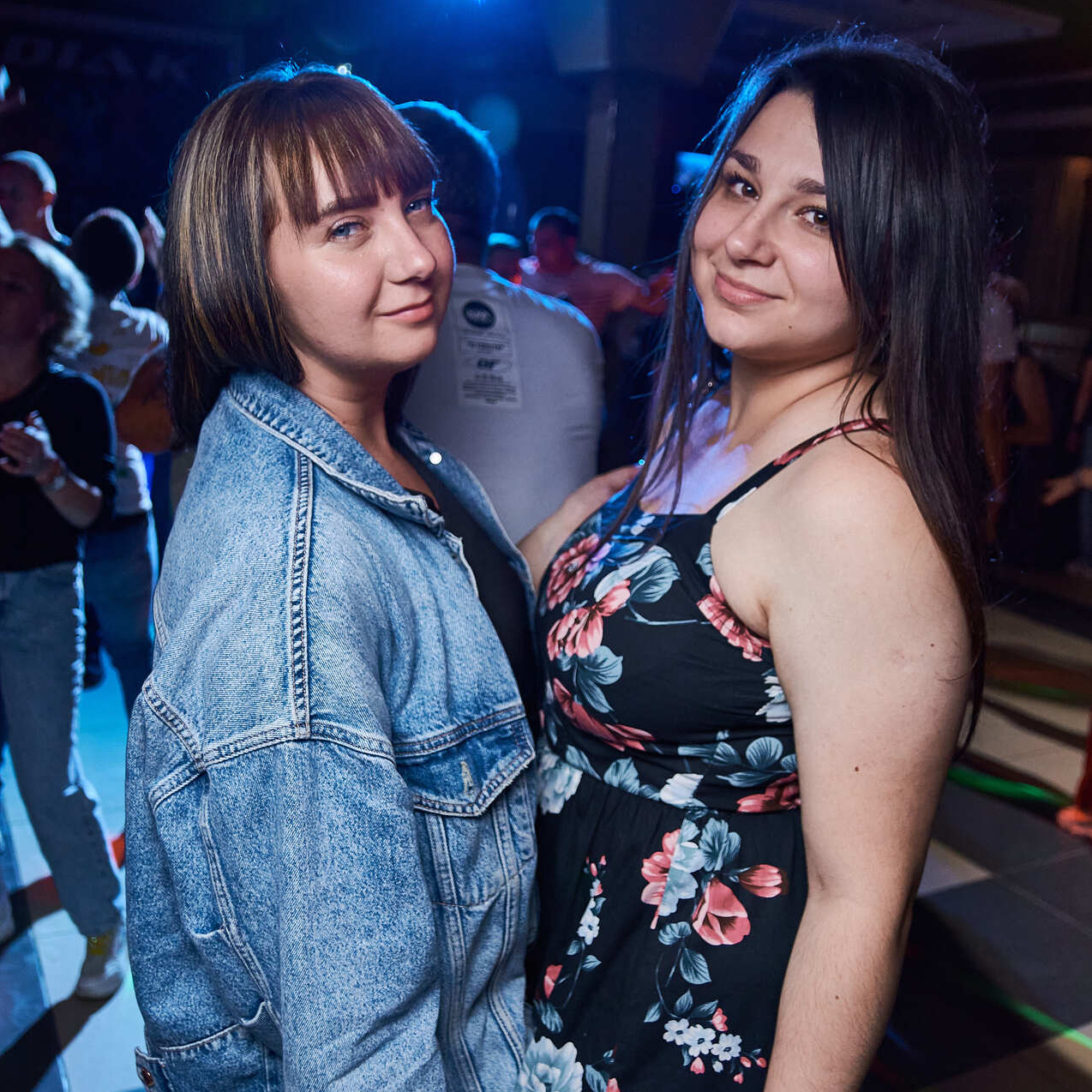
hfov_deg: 50.2
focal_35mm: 33
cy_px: 604
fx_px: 1165
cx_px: 546
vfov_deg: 50.1
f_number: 2.8
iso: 1000
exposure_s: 1/50
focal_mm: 17
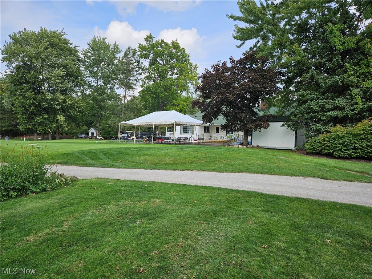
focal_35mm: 23
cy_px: 140
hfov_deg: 73.9
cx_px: 186
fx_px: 247
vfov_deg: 58.9
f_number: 1.8
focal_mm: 5.4
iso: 32
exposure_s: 1/1632
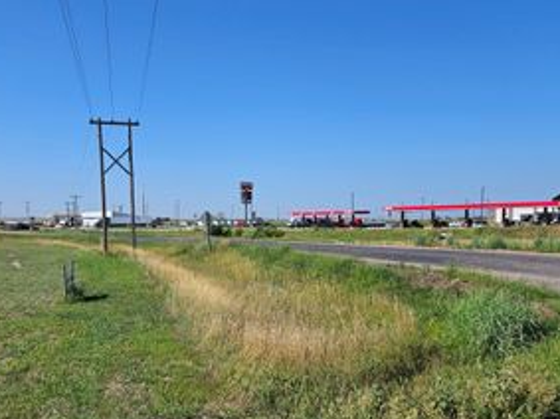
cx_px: 211
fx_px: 566
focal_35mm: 35
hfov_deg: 52.1
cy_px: 252
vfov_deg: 40.5
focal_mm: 5.4
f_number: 1.8
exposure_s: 1/2969
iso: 25
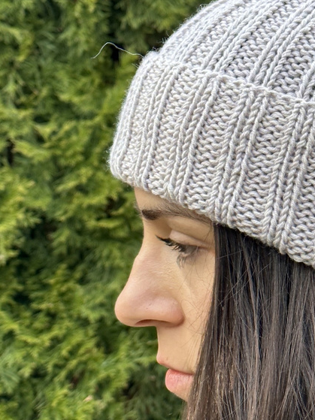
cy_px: 319
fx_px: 1250
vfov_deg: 18.9
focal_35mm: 103
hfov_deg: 14.2
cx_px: 306
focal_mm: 6.86
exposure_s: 1/117
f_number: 1.78
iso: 80
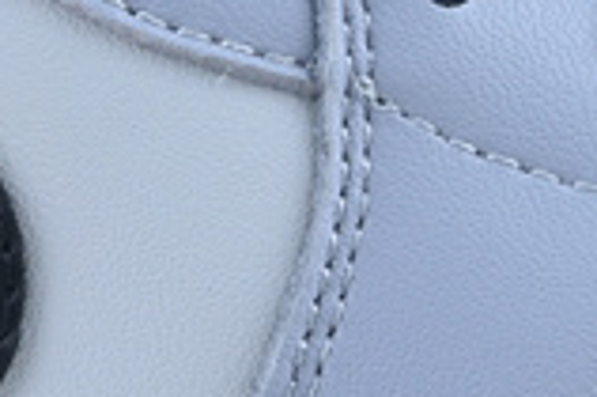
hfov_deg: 5.7
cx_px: -110
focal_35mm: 360
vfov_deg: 3.8
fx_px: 5962
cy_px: 204
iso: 100
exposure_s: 1/13
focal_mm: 31.5
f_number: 10
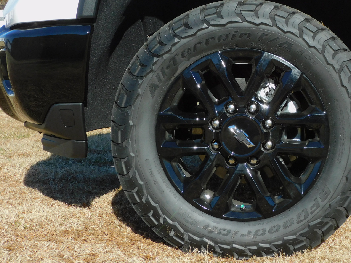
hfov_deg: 25.2
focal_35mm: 77
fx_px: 781
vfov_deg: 19.1
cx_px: 235
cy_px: 87
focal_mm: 9.9
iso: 125
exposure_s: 1/800
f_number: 4
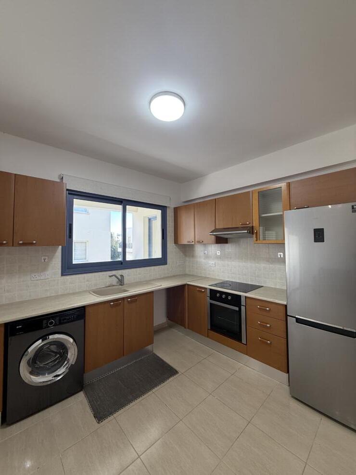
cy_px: 238
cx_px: 178
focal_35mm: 14
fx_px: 192
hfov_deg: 85.7
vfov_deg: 102.1
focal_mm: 2.22
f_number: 2.2
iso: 64
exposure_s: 1/100
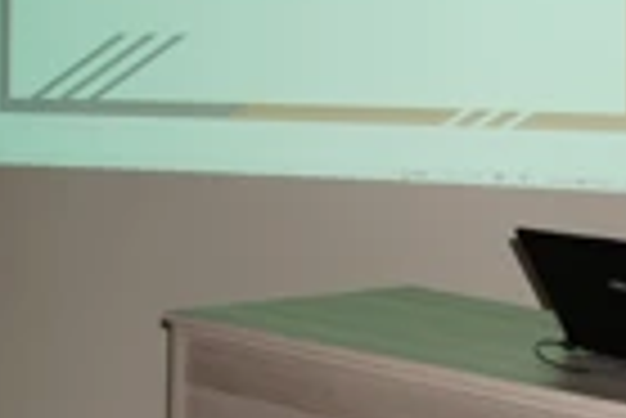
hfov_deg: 20.2
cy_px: 88
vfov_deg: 13.7
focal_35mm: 100
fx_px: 1733
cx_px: 500
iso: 400
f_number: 4
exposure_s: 1/60
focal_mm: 21
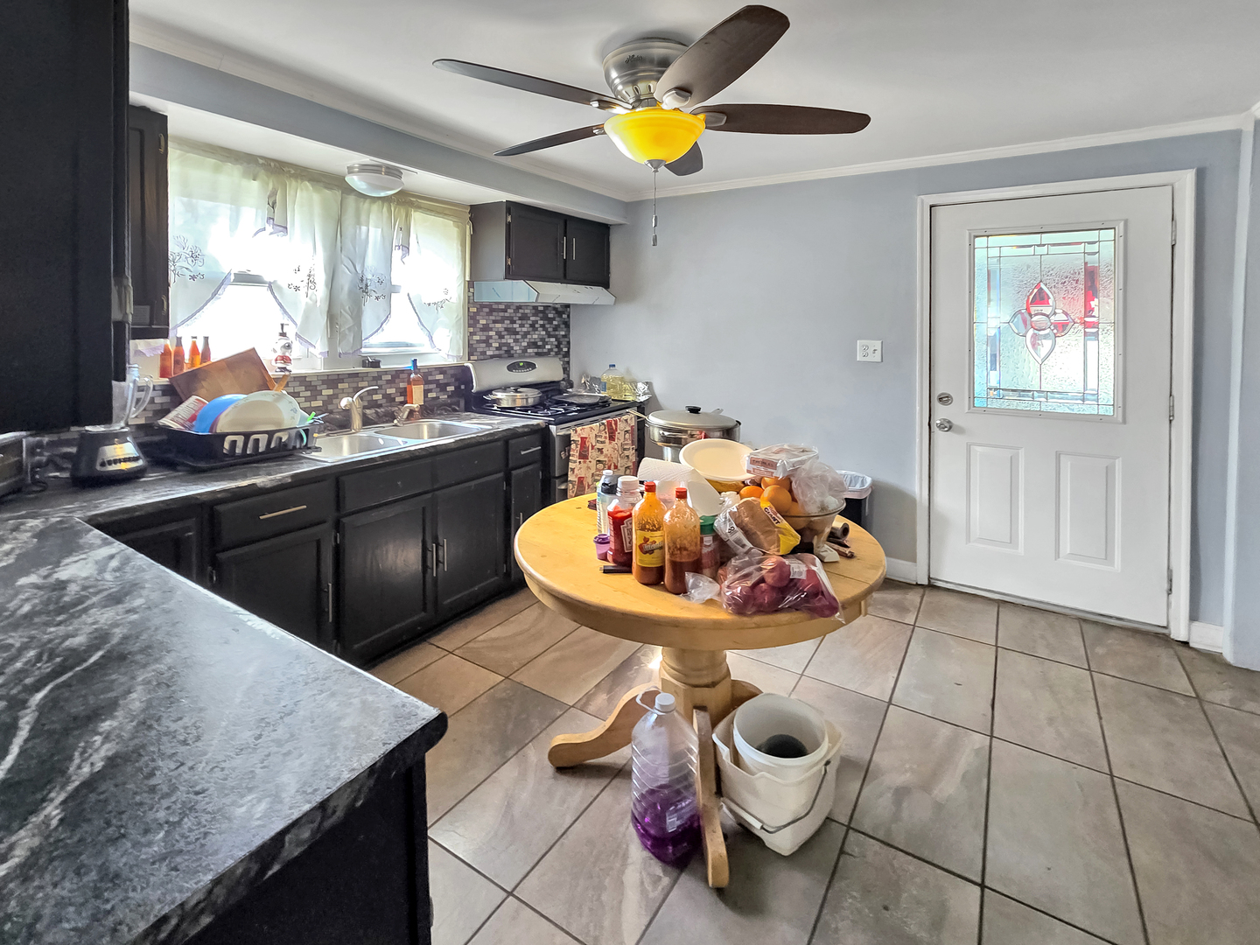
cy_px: 472
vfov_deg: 89.9
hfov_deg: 106.2
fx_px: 473
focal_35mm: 13
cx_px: 630
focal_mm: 2.2
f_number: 2.2
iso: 200
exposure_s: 1/60
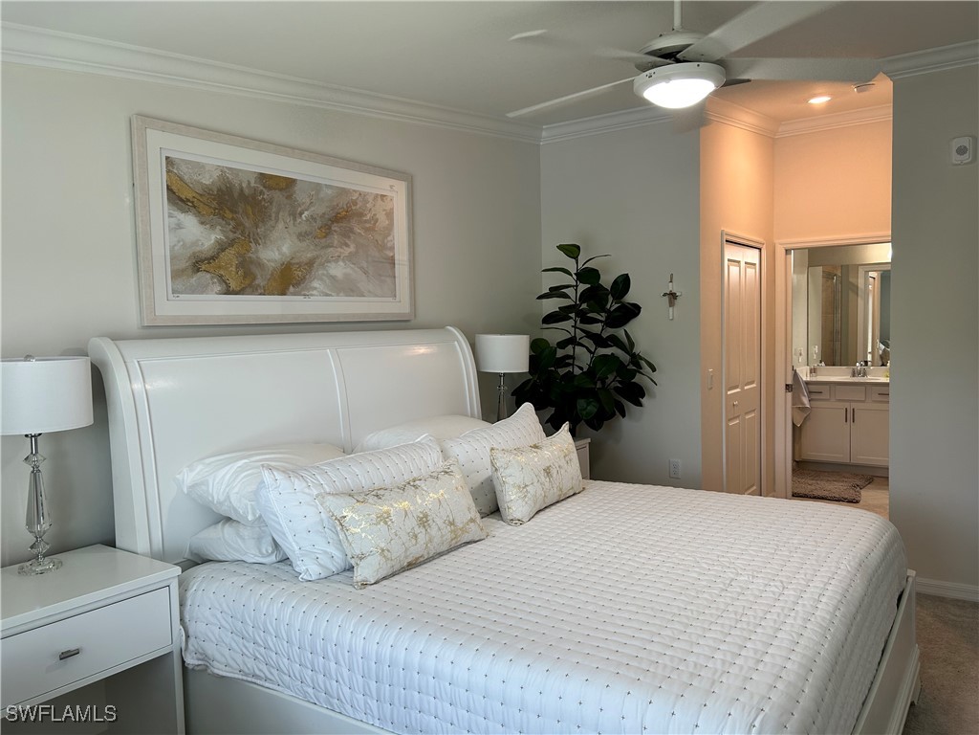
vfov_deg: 53.1
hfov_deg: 67.3
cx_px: 490
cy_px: 368
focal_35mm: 26
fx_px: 735
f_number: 1.5
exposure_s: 1/120
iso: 80
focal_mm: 5.7
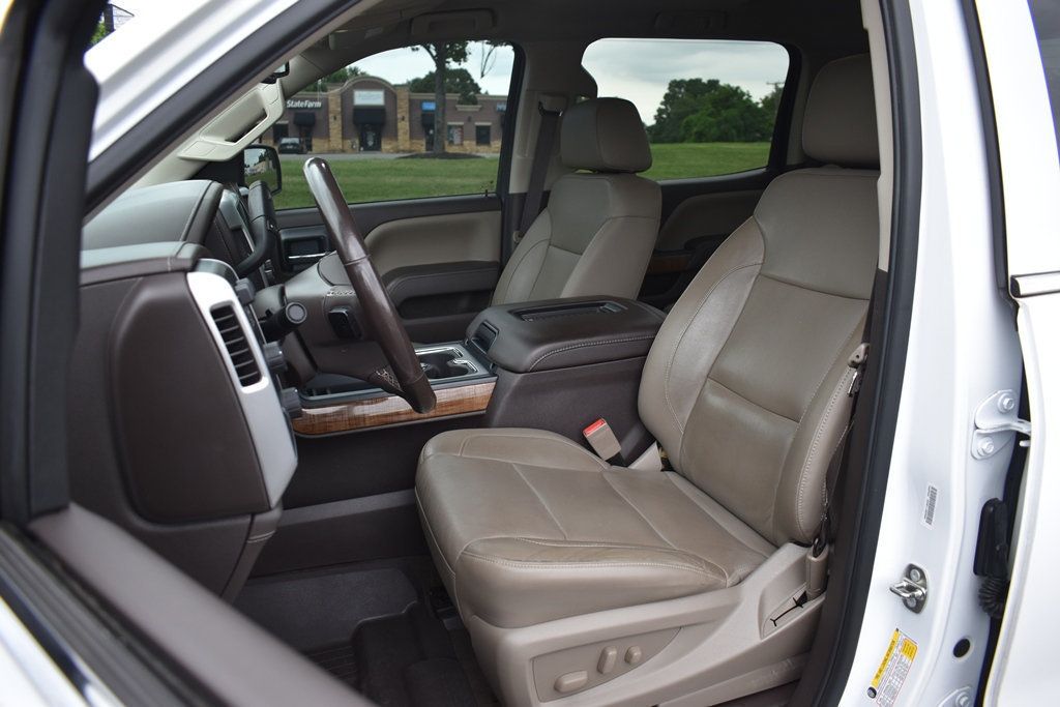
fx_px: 795
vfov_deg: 47.9
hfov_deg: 67.4
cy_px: 354
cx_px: 530
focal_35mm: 27
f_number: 4
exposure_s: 1/250
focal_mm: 18
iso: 400
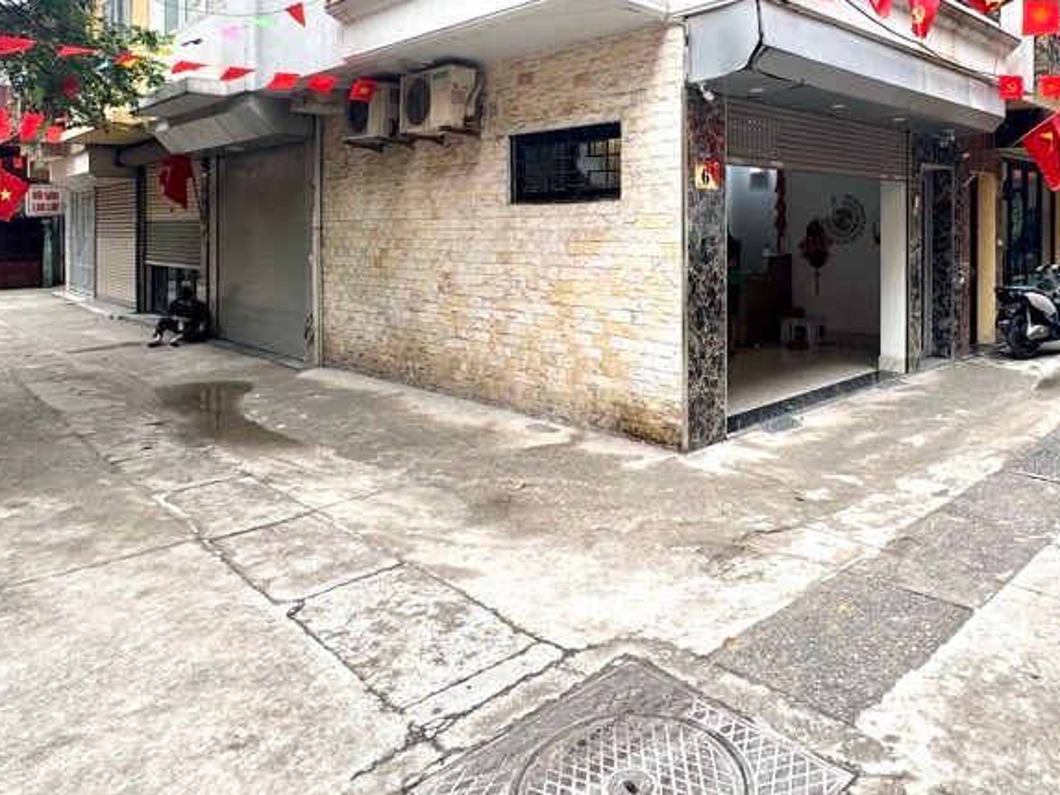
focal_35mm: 25
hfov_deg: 68.6
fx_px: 766
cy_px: 222
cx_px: 644
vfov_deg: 53.0
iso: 64
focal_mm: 2.22
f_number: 2.2
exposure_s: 1/99
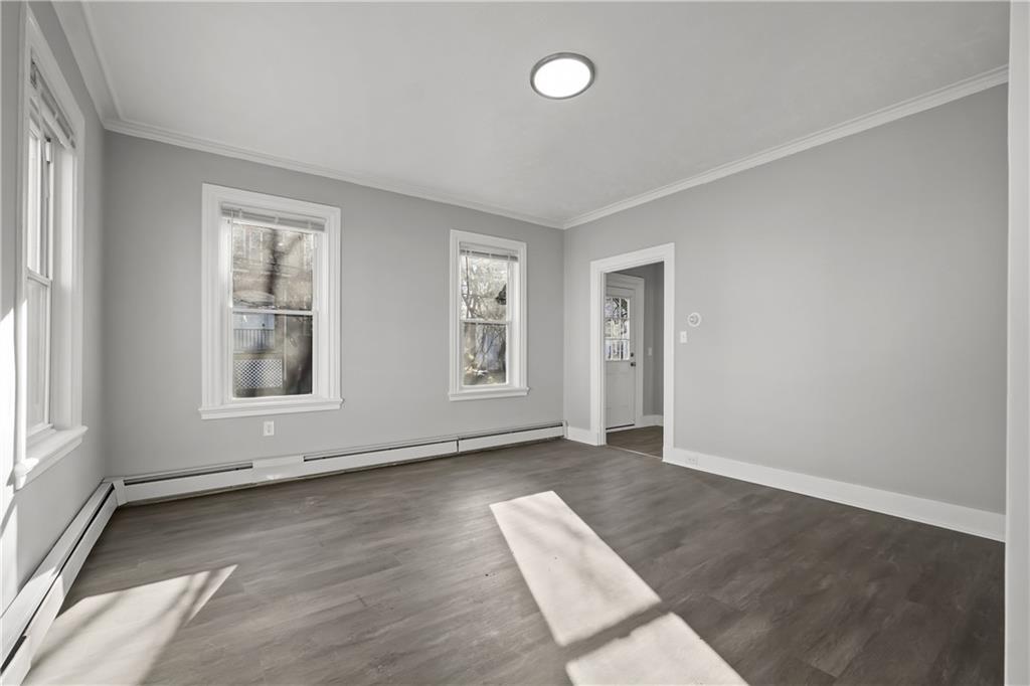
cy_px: 343
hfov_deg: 100.4
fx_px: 429
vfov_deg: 77.3
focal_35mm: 15
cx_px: 515
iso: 400
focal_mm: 10
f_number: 7.1
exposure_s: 1/25
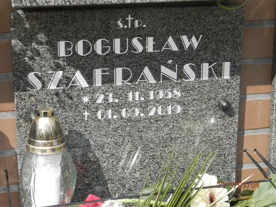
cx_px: 138
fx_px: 654
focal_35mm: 82
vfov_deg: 18.0
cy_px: 104
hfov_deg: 23.8
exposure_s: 1/320
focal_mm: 14.6
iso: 80
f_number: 4.2
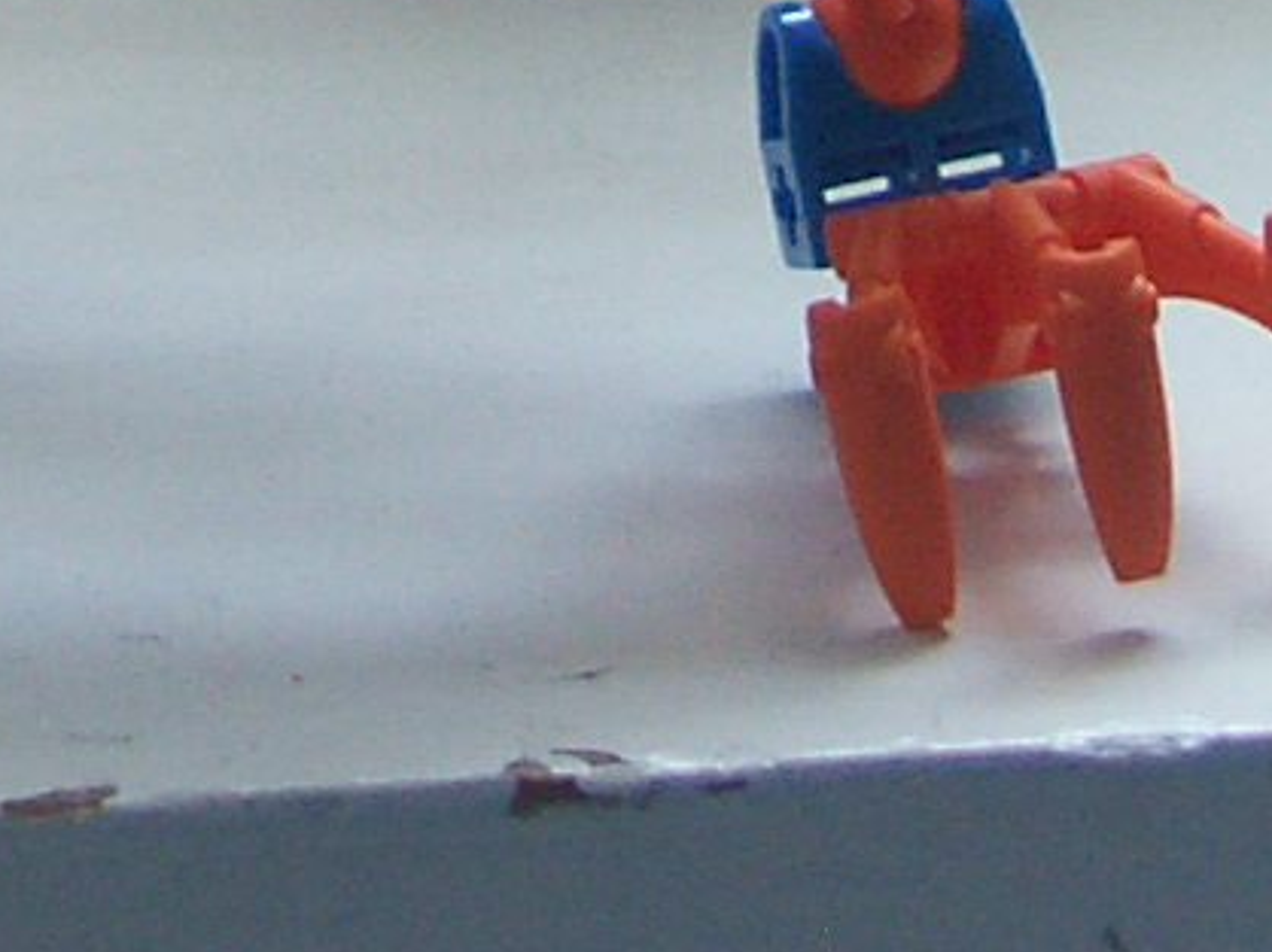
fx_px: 8557
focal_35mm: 233
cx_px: 61
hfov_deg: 8.5
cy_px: -1749
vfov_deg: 6.0
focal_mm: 9.81
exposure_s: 1/20
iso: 100
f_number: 2.8
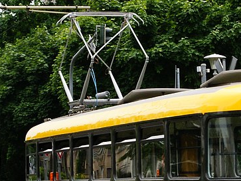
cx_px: 178
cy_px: 110
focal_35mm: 142
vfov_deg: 10.4
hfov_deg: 13.8
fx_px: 992
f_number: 13
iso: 400
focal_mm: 35
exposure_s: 1/200
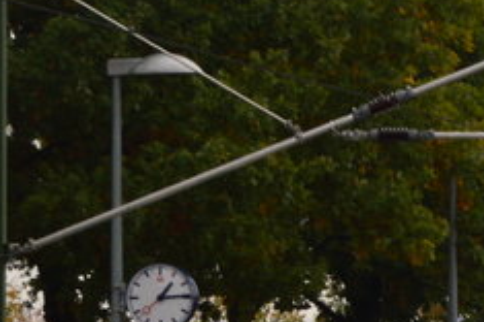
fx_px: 9264
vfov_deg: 2.0
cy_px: 529
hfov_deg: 3.0
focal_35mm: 690
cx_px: 1034
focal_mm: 90
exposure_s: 1/320
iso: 200
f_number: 8
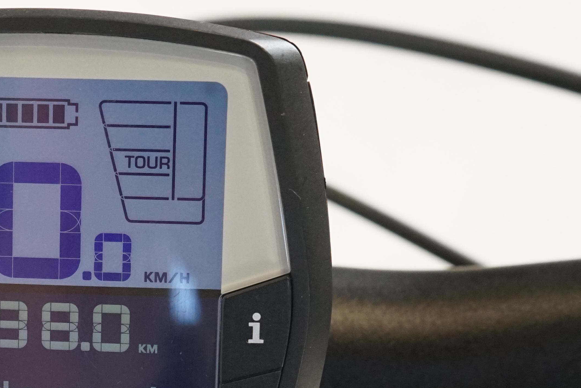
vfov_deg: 12.7
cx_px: 52
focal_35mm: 107
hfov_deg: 18.8
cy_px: 321
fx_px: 1727
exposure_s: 1/200
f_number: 5.6
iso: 2500
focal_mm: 38
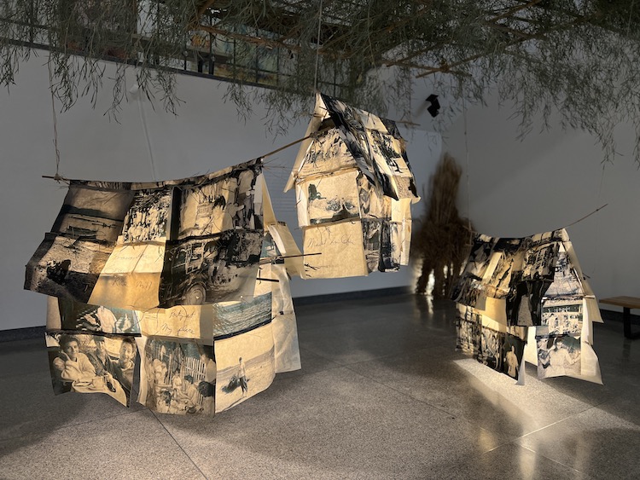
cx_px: 320
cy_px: 240
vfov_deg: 53.1
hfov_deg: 67.3
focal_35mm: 26
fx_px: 481
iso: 160
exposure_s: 1/60
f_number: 1.5
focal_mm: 5.7
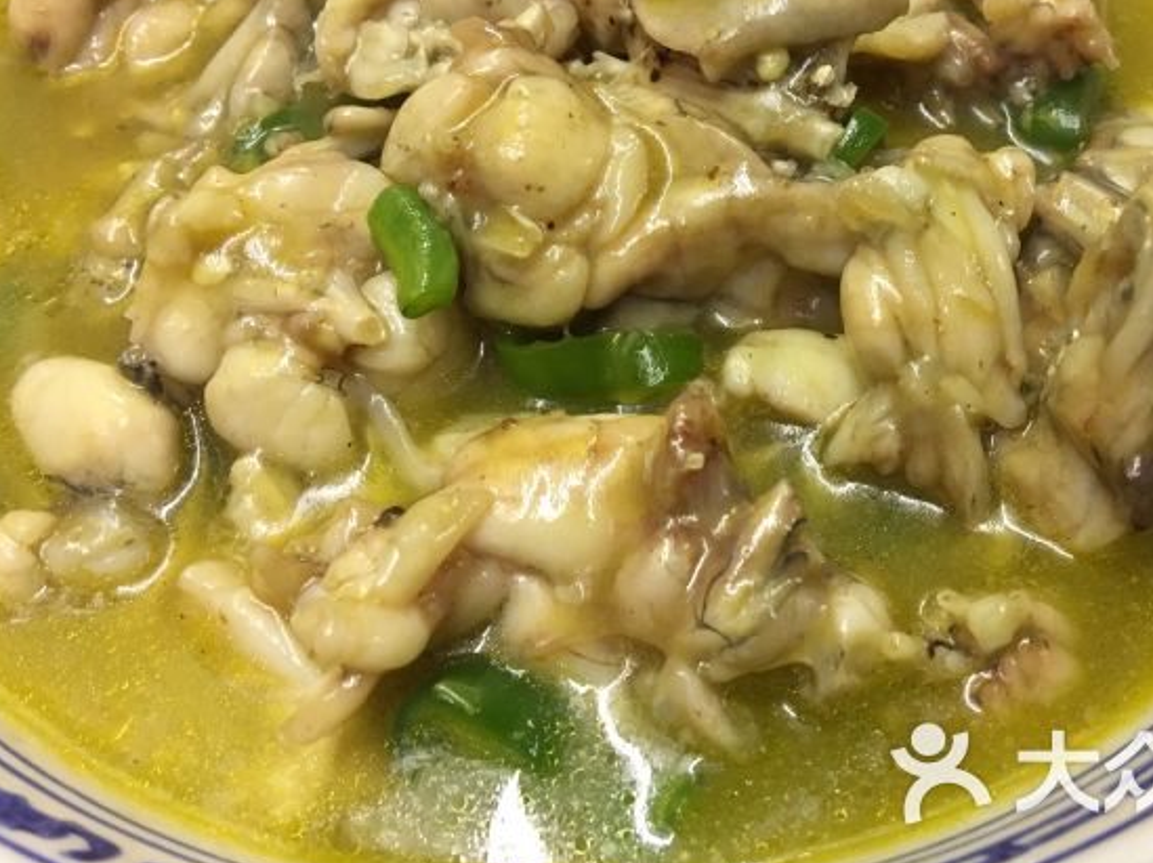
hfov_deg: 49.9
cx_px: 683
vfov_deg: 38.4
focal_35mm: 37
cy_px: 331
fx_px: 1232
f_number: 2.2
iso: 250
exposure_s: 1/33
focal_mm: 4.15
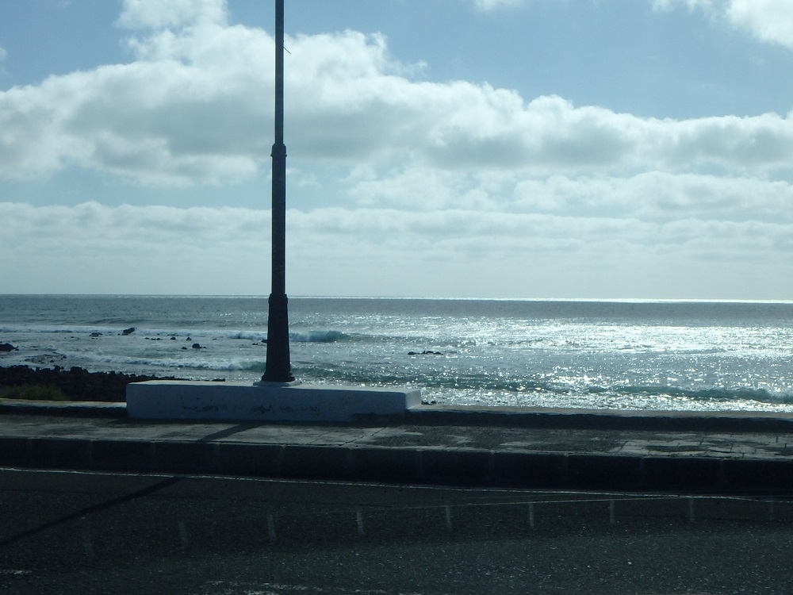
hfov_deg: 36.2
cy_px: 298
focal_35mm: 53
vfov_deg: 27.5
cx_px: 396
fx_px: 1214
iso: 125
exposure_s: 1/640
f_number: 8.6
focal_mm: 9.4
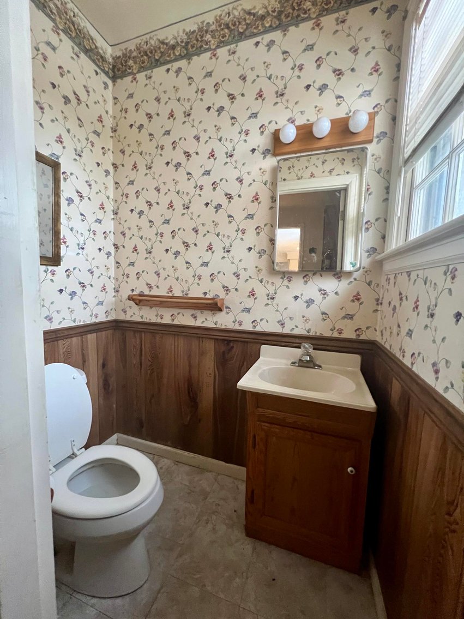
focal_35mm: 13
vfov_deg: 106.2
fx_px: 232
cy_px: 310
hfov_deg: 89.9
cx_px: 232
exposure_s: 1/60
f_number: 1.8
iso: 800
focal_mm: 1.57
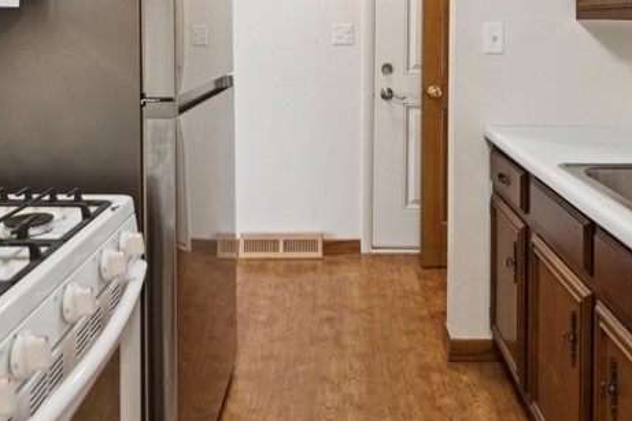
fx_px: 579
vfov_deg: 36.1
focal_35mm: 33
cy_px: 2
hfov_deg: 57.2
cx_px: 314
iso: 320
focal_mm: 14
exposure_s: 1/30
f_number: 2.8
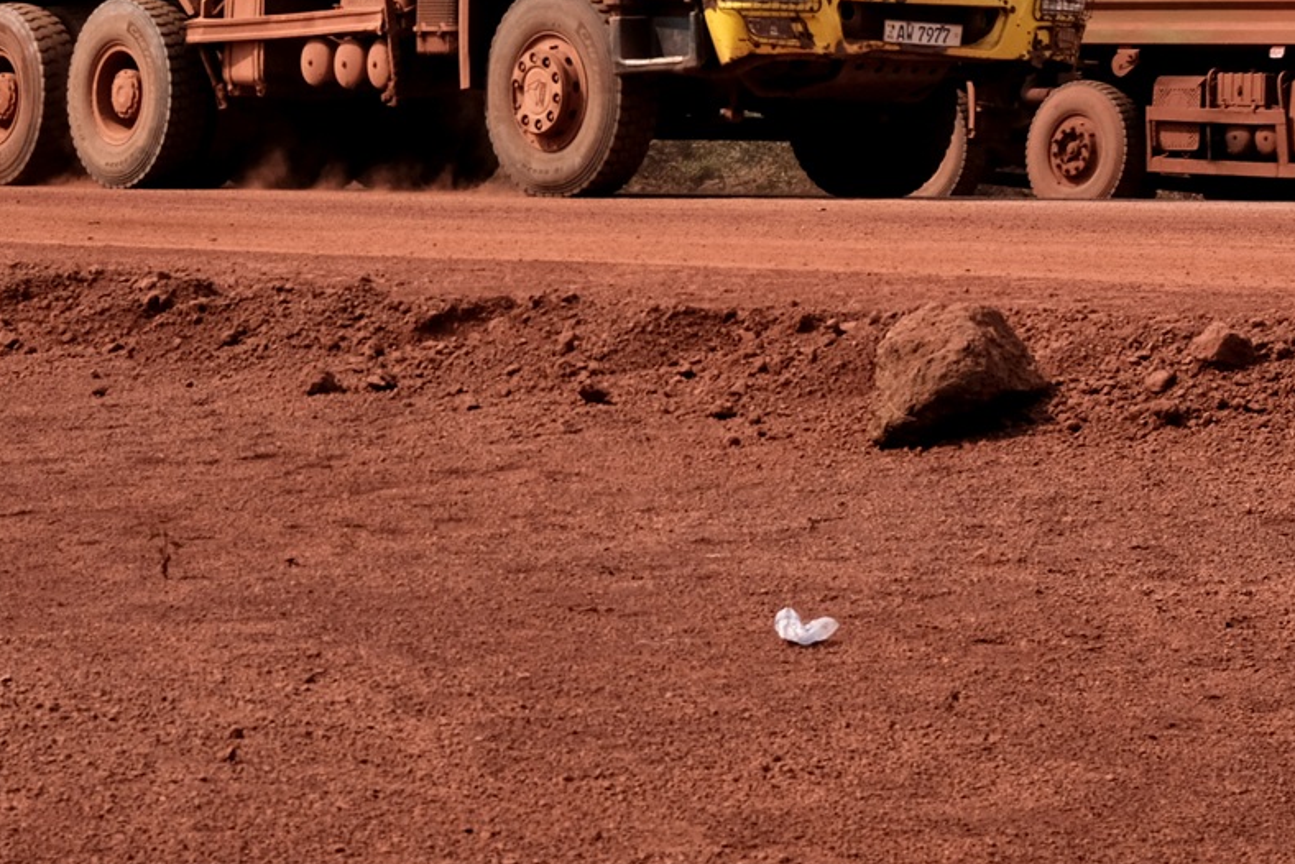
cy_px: -147
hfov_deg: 19.6
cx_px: 524
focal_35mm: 104
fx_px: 3742
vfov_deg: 12.9
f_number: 8
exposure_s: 1/900
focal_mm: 27
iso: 400
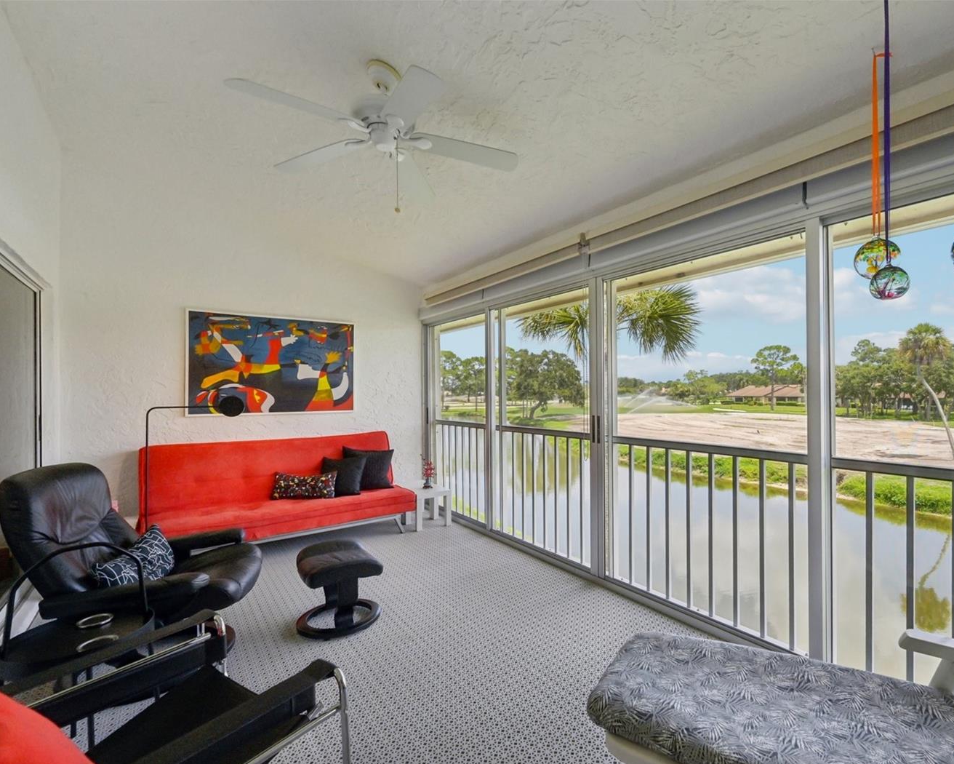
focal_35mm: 16
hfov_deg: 92.3
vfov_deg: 80.4
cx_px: 557
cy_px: 386
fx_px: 452
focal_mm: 14
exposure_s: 1/250
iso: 400
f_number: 8
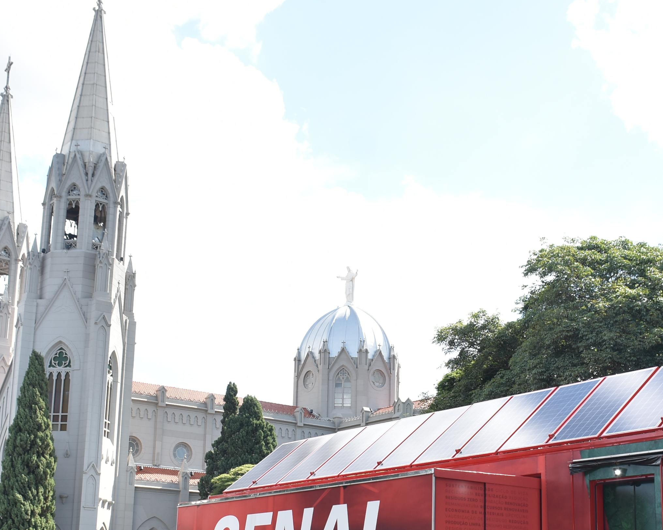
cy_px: 371
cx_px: 410
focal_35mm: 56
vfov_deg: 26.9
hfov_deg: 33.4
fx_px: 1099
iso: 100
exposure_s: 1/160
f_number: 5.6
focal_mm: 18
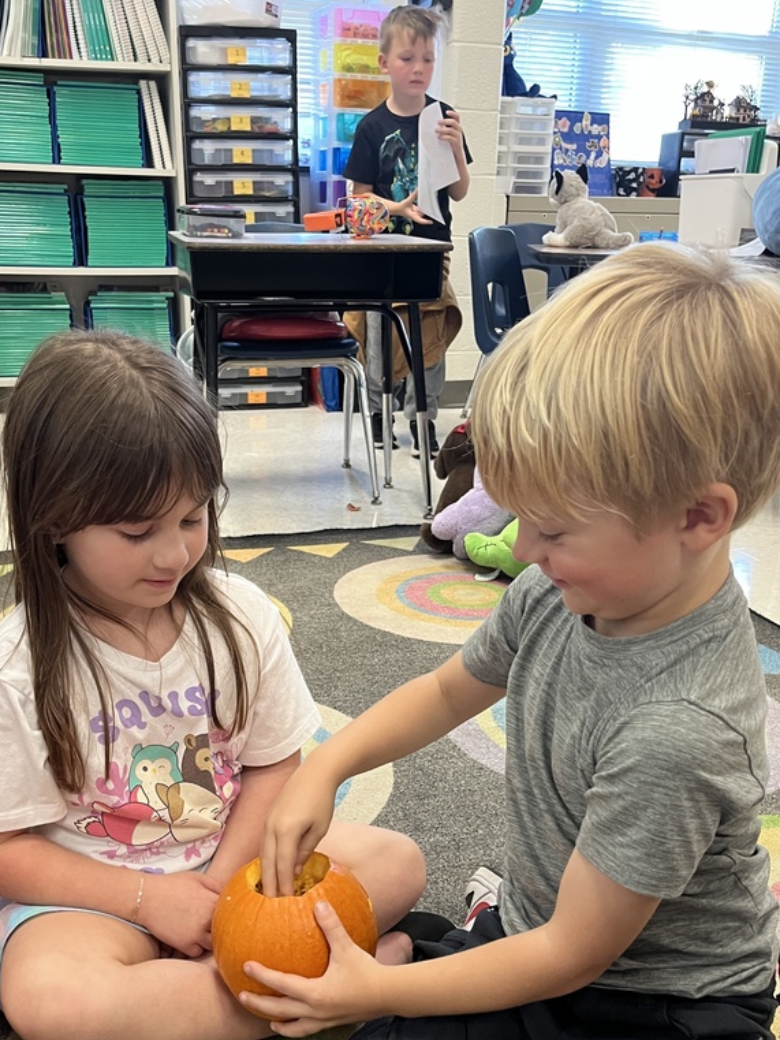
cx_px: 377
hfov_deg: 40.7
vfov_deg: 51.6
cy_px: 696
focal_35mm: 35
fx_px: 1051
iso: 200
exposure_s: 1/60
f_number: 1.6
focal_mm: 5.1
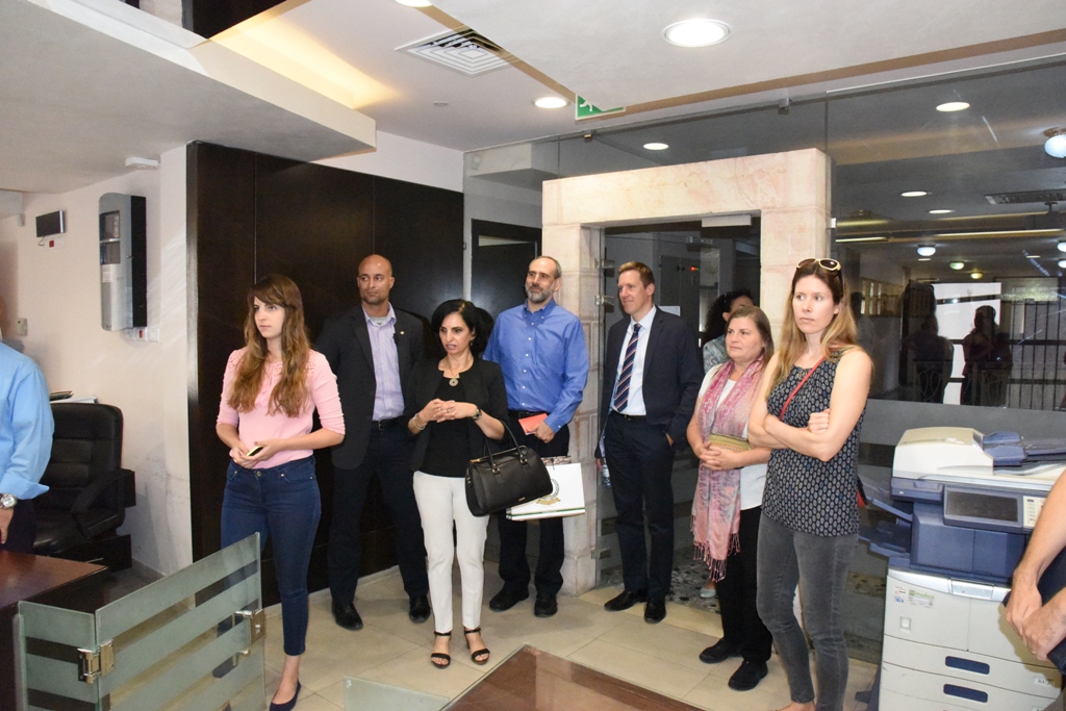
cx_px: 533
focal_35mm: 24
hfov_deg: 73.7
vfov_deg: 53.1
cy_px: 356
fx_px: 711
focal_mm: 24
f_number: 14
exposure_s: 1/250
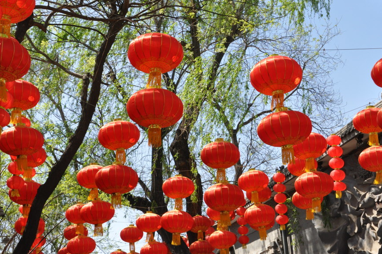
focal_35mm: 56
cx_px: 199
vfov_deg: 24.1
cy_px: 131
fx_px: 593
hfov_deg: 35.7
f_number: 10
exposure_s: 1/800
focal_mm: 32
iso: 1000
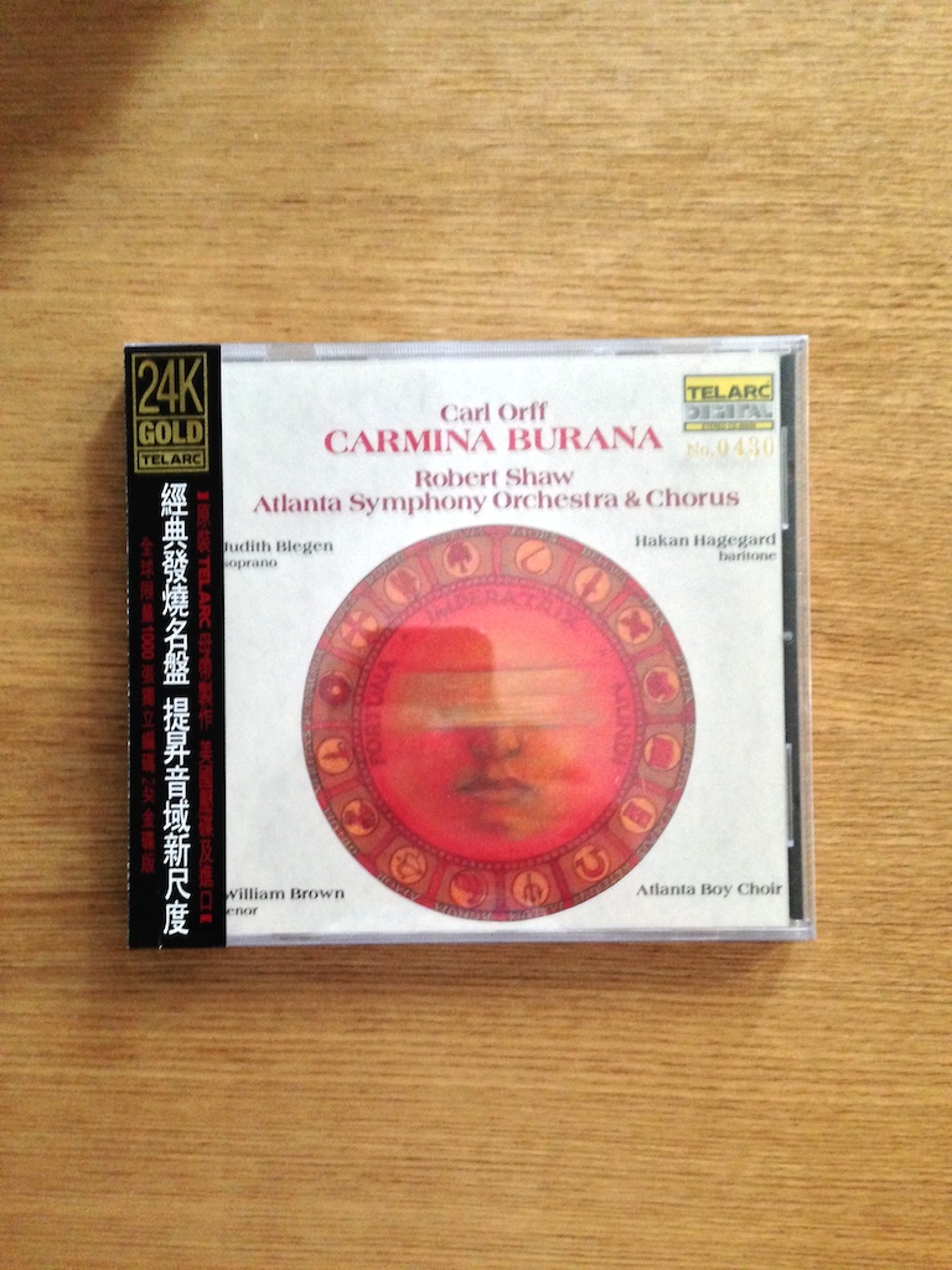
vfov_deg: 55.4
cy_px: 635
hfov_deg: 42.9
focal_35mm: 33
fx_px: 1210
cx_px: 476
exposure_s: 1/15
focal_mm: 4.12
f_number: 2.4
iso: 400
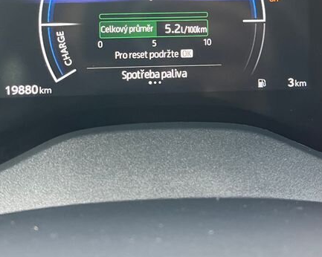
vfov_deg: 24.6
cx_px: 153
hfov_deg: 31.5
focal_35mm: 60
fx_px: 572
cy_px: 20
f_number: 1.6
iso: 200
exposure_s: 1/60
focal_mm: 5.1
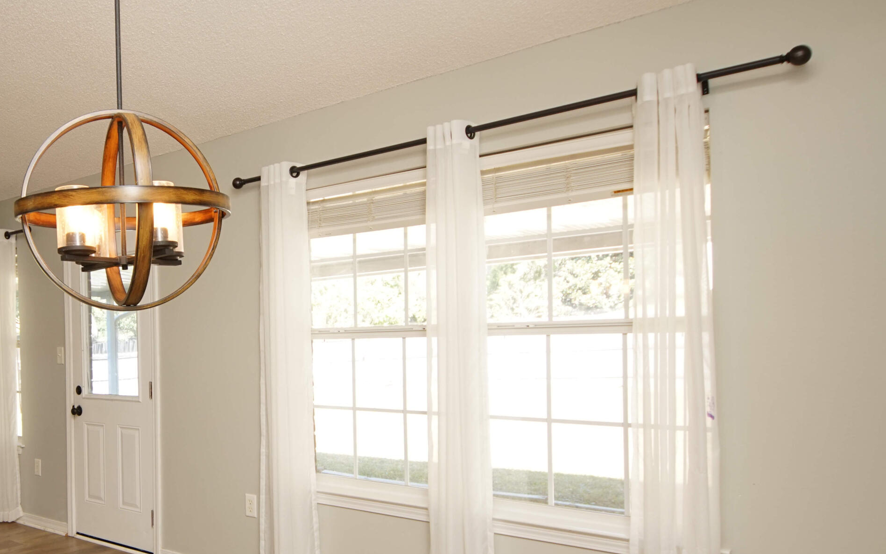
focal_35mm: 29
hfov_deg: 60.4
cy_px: 355
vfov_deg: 42.7
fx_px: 700
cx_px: 200
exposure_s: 1/60
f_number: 4.5
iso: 500
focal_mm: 12
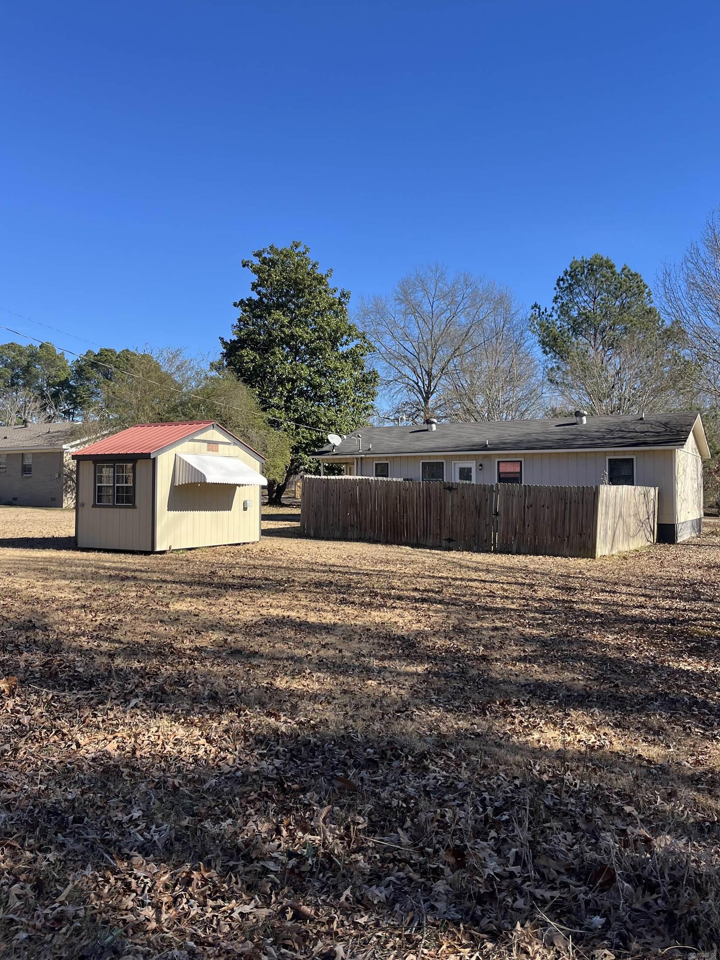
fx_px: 749
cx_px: 357
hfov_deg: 51.3
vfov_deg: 65.3
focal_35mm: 27
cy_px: 463
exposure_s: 1/1623
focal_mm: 5.1
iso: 50
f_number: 1.6
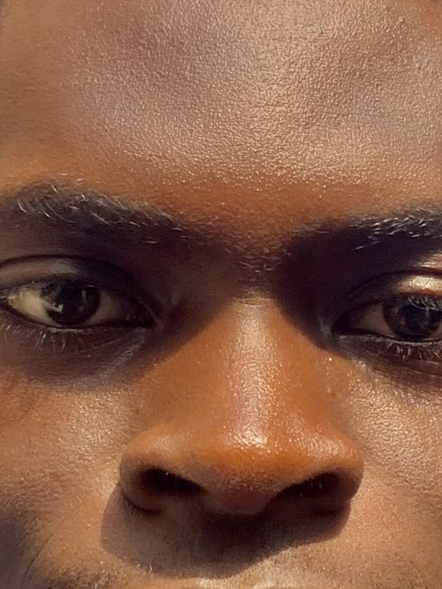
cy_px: 276
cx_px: 197
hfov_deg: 12.6
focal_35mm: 118
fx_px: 2008
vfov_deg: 16.7
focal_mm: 2.87
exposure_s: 1/121
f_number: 2.2
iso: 25
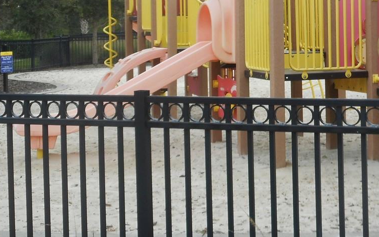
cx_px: 309
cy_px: 26
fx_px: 909
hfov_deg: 23.2
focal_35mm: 88
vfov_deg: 14.7
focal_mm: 6.9
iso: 80
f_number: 4.5
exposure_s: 1/160
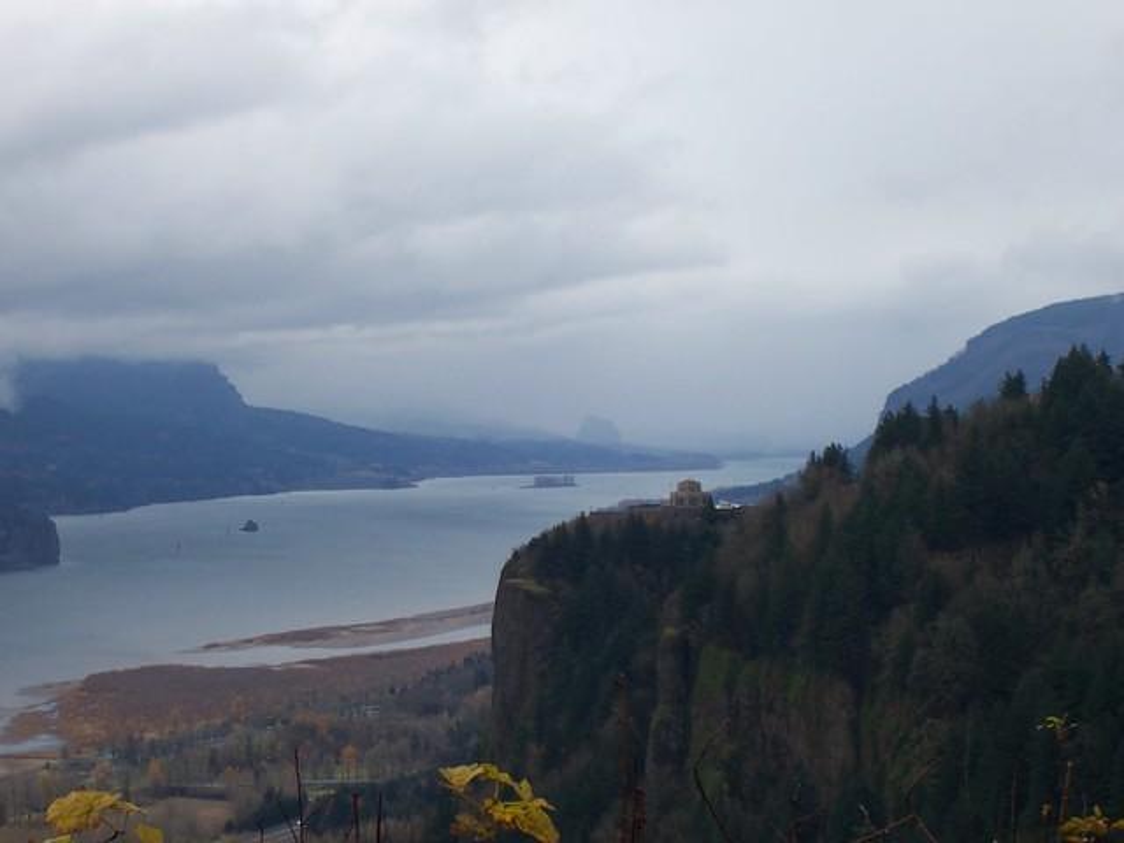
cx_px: 562
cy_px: 422
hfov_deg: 17.7
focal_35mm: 111
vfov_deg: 13.3
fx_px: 3604
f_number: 4.8
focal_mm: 16.8
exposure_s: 1/250
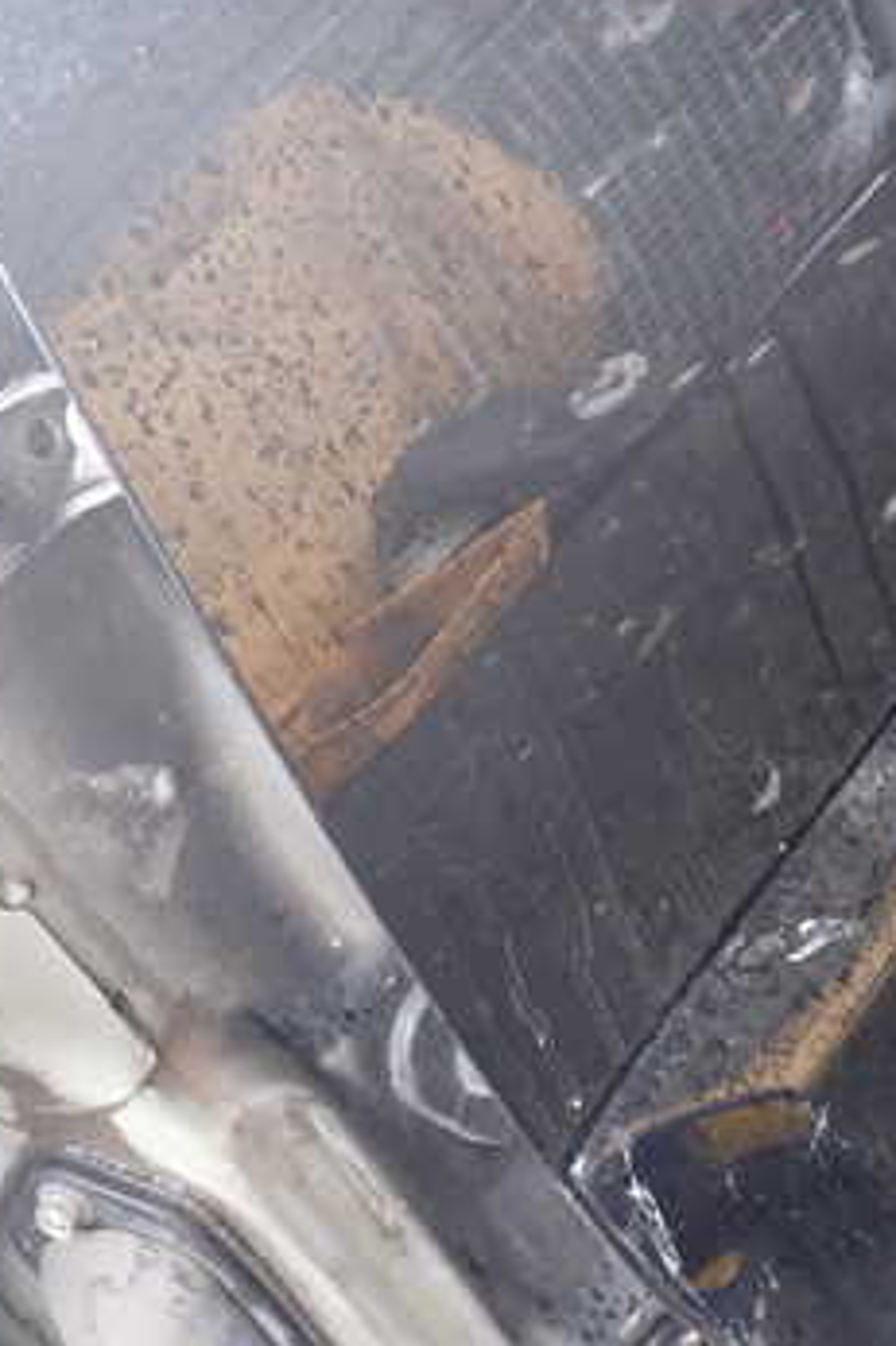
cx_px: 423
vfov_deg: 36.8
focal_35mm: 54
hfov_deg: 25.0
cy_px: 764
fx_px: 2018
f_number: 2.3
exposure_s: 1/30
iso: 200
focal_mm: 5.4
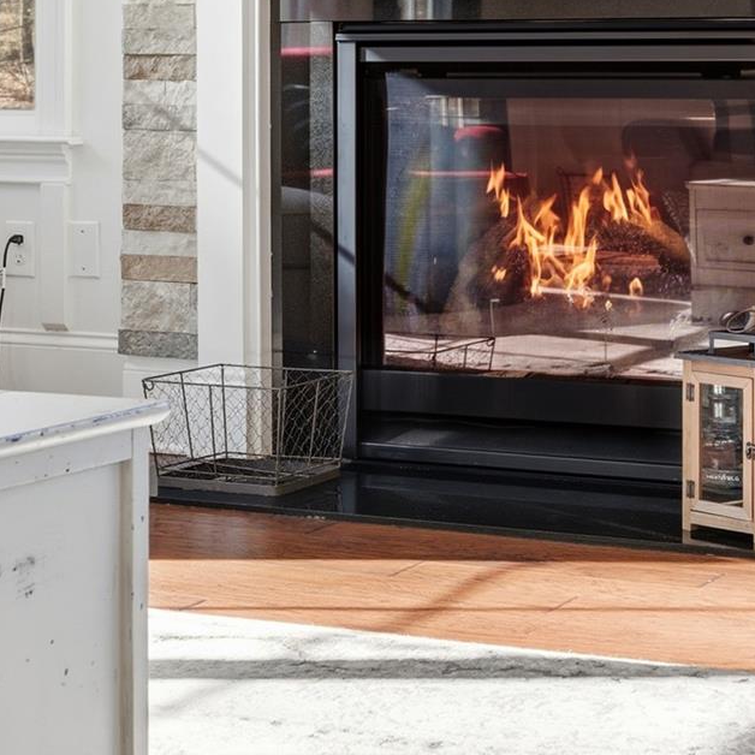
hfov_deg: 17.9
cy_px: 133
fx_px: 2394
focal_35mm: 97
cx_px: 400
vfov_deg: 17.7
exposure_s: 1/800
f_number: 7.1
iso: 250
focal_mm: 35
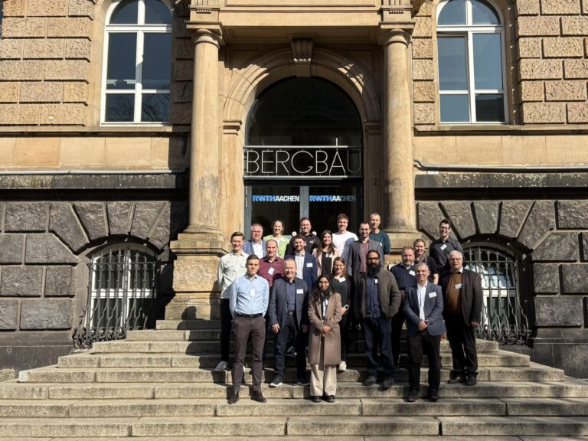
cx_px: 294
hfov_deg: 67.3
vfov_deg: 53.1
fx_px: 442
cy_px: 220
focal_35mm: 26
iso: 50
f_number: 1.6
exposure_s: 1/2208
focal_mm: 5.96
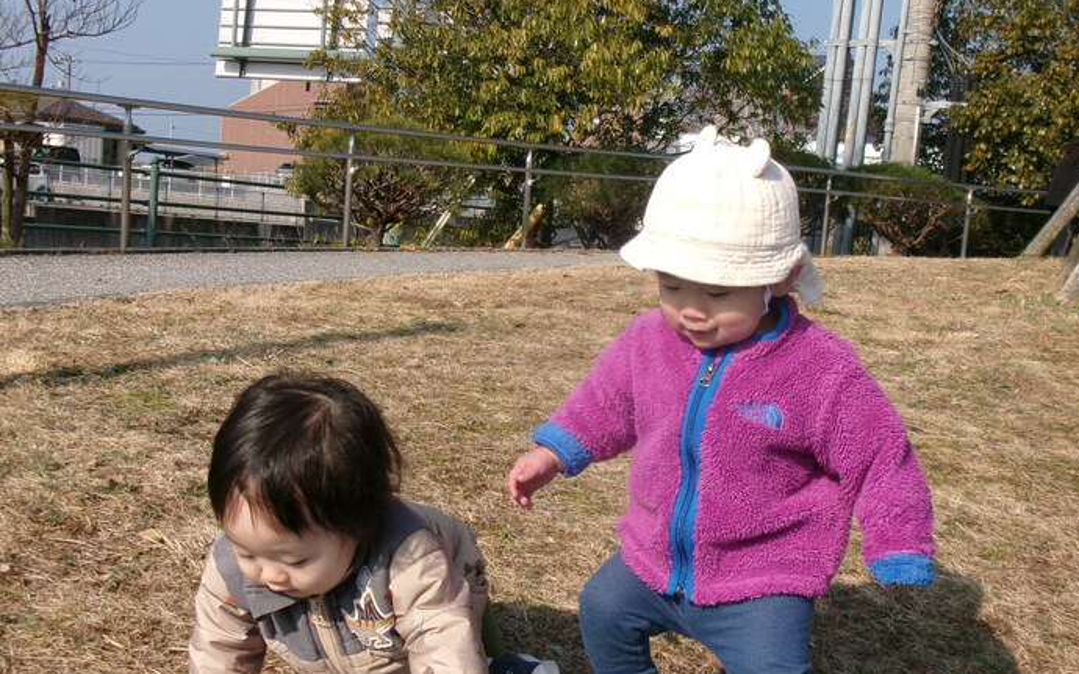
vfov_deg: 29.8
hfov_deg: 46.2
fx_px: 1264
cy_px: 402
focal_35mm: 43
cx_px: 557
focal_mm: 5.1
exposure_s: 1/900
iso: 100
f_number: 3.9
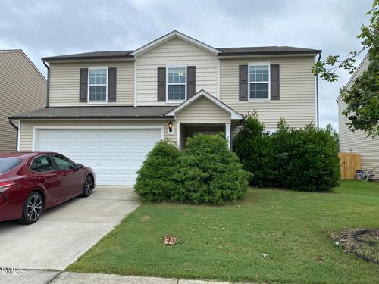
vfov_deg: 53.1
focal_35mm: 26
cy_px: 142
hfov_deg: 67.3
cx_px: 190
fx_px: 285
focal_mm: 4.25
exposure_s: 1/1927
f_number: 1.8
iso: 32
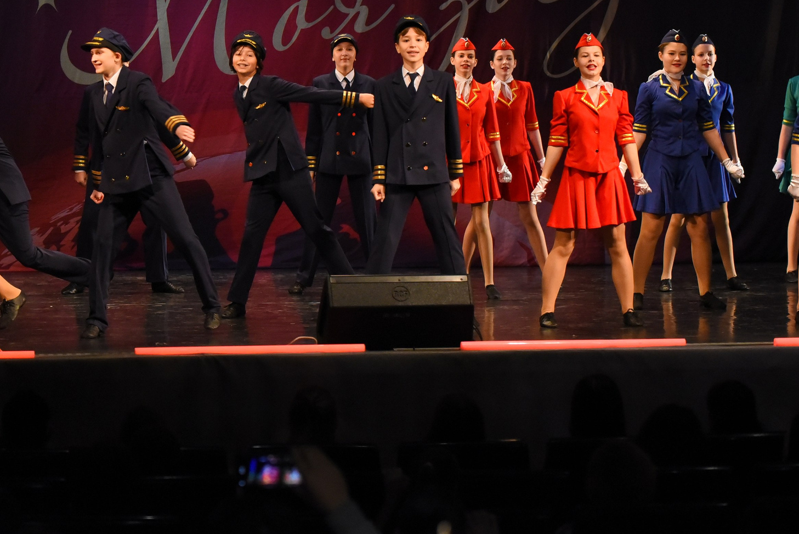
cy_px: 122
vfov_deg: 11.1
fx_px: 2731
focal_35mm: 123
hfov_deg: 16.6
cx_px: 247
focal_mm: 70
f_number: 3.2
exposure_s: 1/800
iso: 5000
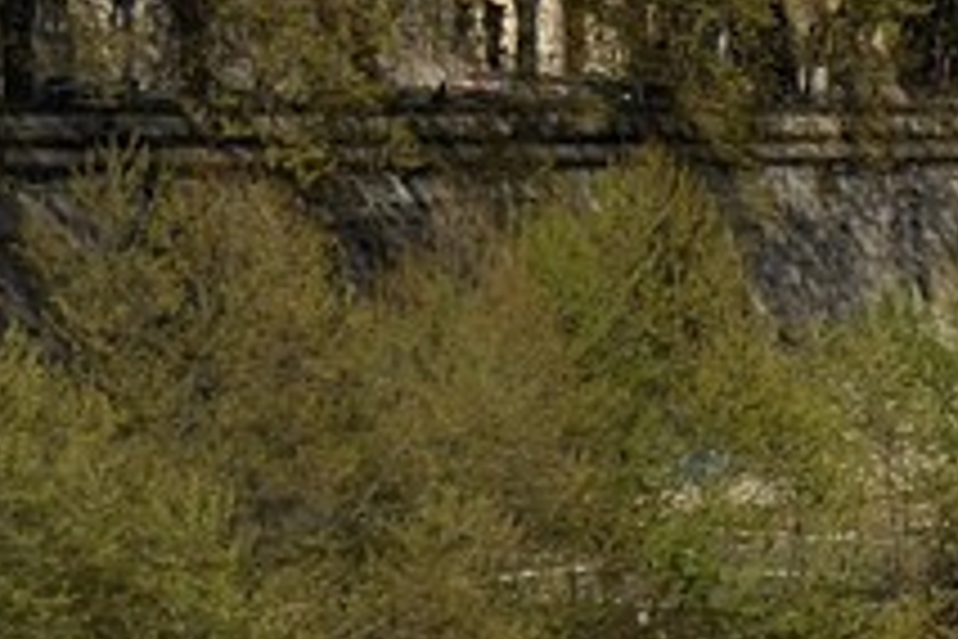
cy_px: 396
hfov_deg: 6.4
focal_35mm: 270
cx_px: 3580
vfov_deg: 5.1
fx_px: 7184
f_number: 12
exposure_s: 1/200
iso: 100
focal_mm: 24
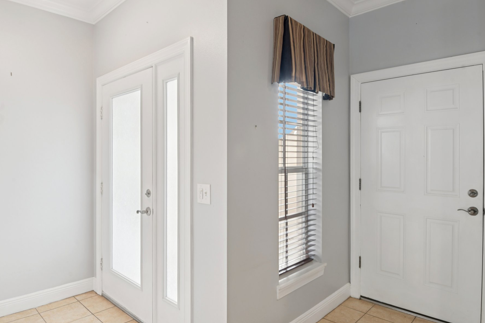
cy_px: 165
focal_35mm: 22
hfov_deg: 78.5
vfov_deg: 57.2
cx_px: 227
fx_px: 296
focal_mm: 19
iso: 400
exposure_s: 1/25
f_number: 8
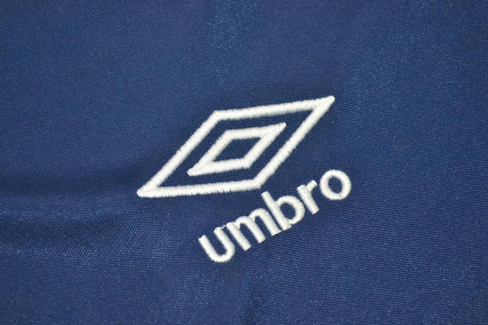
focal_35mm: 82
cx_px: 244
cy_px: 162
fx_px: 1118
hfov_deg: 24.6
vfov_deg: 16.6
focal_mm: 55
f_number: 5.6
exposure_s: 1/60
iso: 200
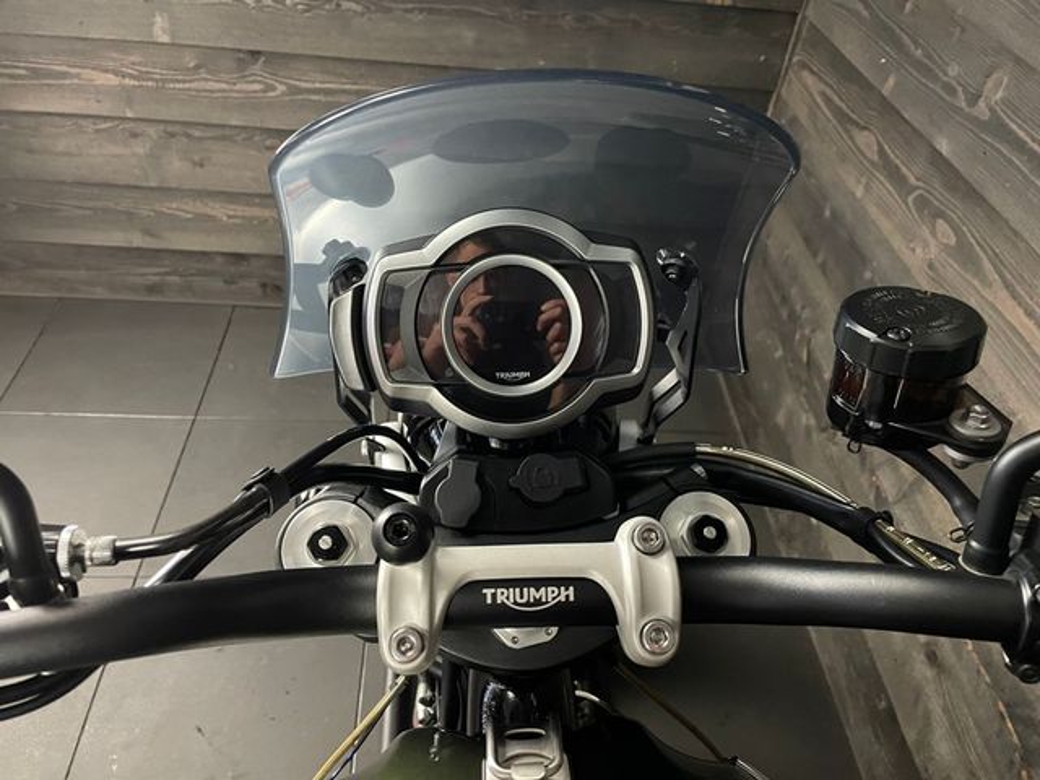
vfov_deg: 53.1
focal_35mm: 26
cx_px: 520
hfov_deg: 67.3
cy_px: 390
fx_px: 781
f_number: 1.6
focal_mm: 4.2
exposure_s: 1/25
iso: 500
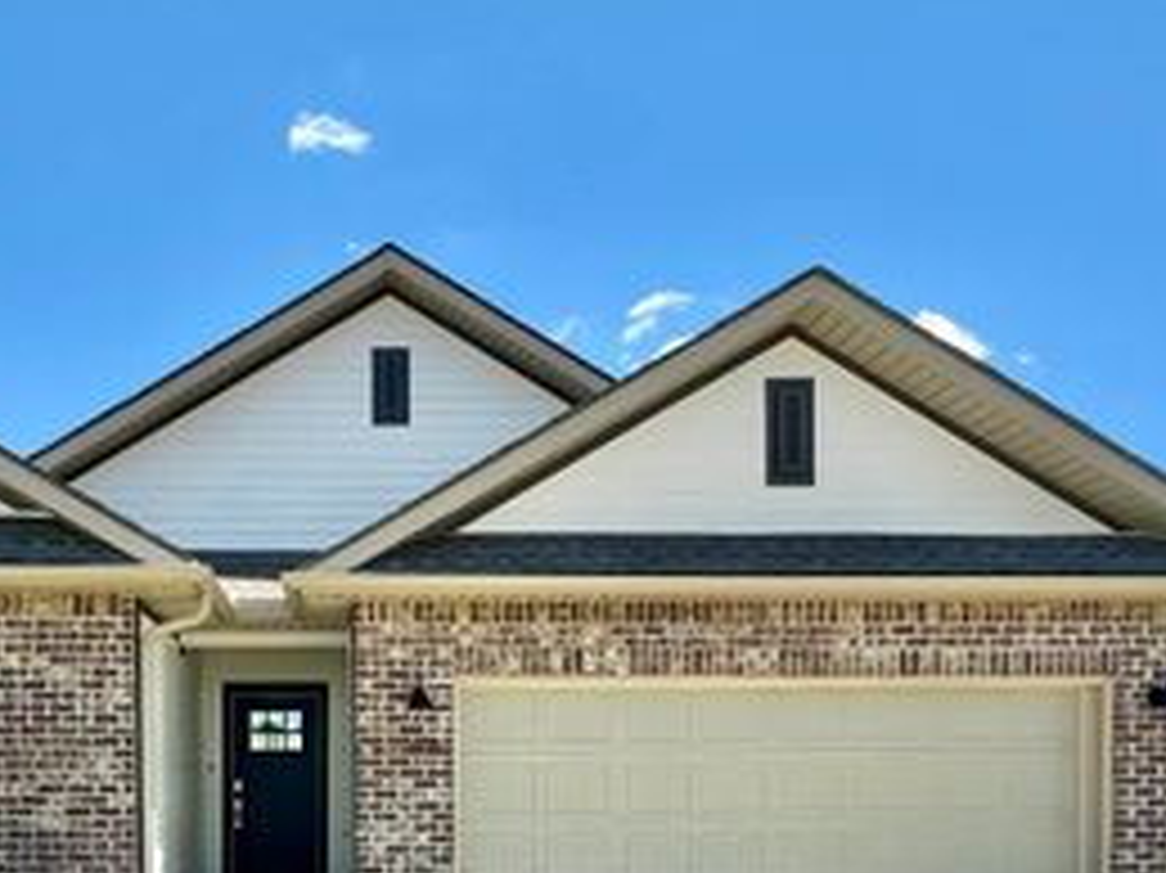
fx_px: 909
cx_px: 351
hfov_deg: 63.0
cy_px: 572
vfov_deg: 50.5
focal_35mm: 27
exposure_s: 1/1160
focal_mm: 2.22
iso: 50
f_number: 2.2
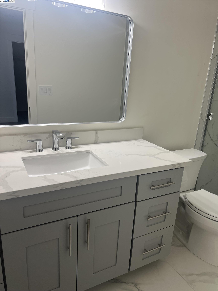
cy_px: 146
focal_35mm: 26
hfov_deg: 53.1
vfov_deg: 67.3
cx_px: 109
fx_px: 218
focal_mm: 5.7
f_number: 1.5
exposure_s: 1/120
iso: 40
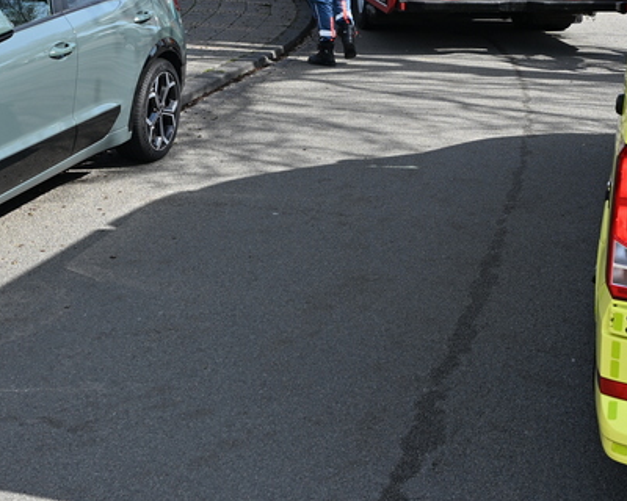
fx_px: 1336
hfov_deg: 26.2
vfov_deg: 21.1
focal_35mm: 72
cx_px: 437
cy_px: 118
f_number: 5.6
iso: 100
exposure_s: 1/250
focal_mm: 24
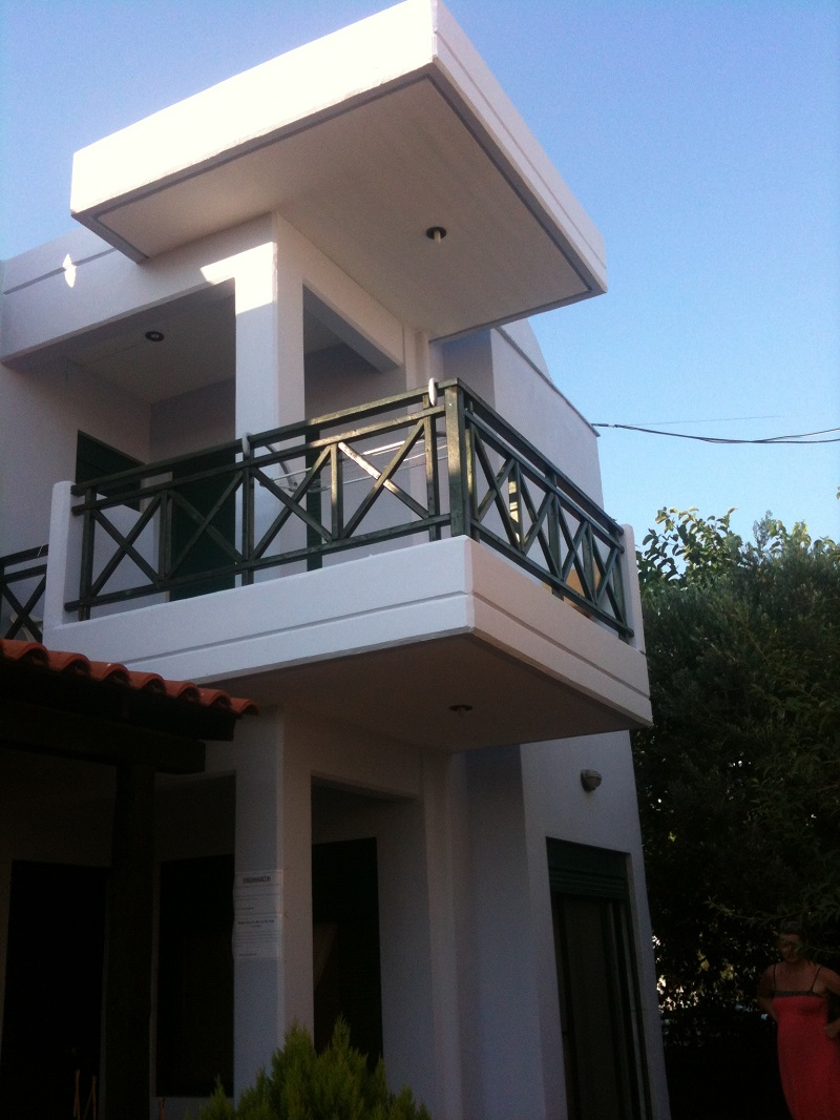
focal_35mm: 35
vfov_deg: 52.6
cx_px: 420
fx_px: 1132
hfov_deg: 40.7
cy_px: 560
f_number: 2.8
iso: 64
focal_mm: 3.85
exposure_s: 1/421
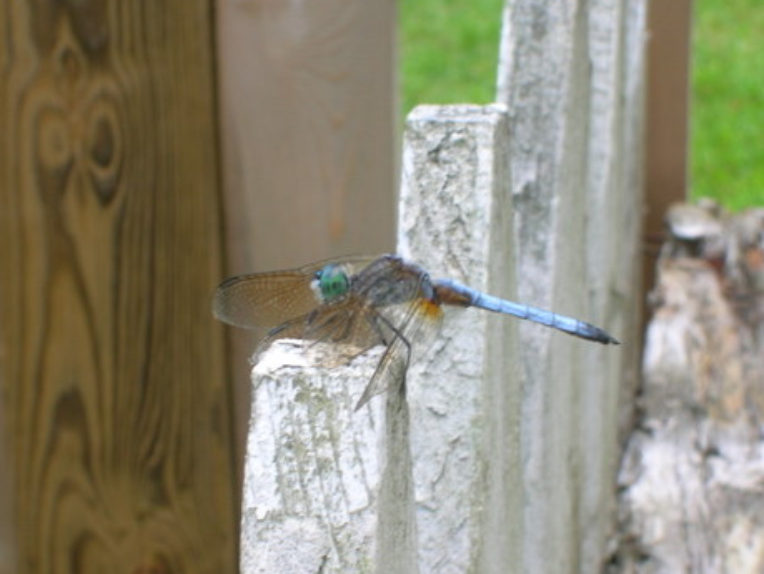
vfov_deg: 13.4
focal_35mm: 111
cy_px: 304
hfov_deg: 17.7
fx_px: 2452
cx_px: 381
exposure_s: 1/14.7
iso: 50
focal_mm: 17.1
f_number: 8.2
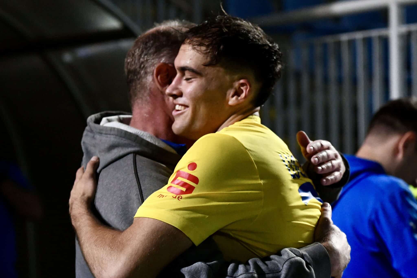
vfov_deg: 19.5
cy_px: 139
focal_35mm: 70
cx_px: 208
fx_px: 811
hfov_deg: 28.8
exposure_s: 1/1600
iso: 8000
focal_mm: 70
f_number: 2.8
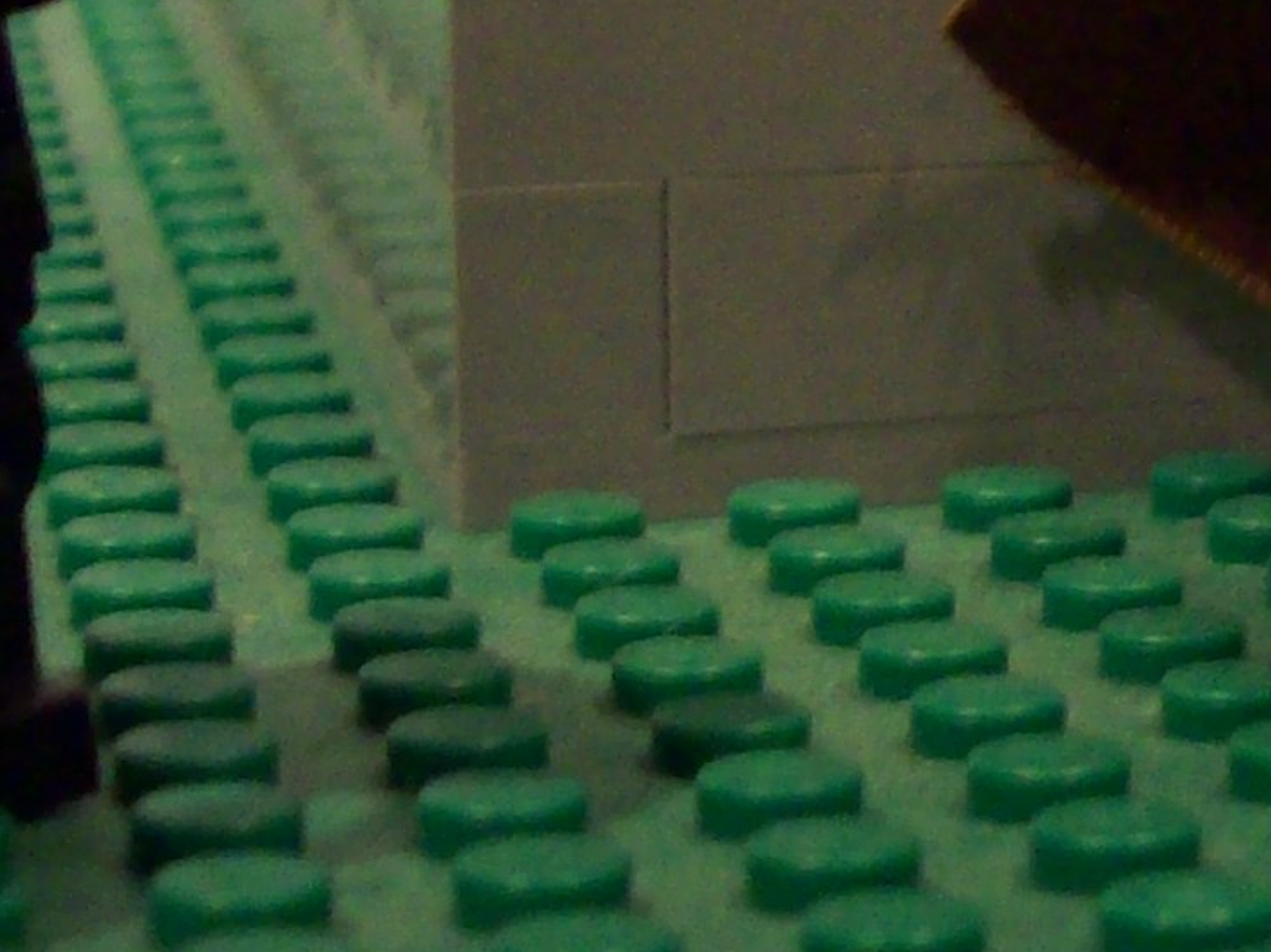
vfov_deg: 10.4
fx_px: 5102
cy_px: -348
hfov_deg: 13.6
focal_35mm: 139
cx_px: 1726
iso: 200
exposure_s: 1/8
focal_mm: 6
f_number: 2.7
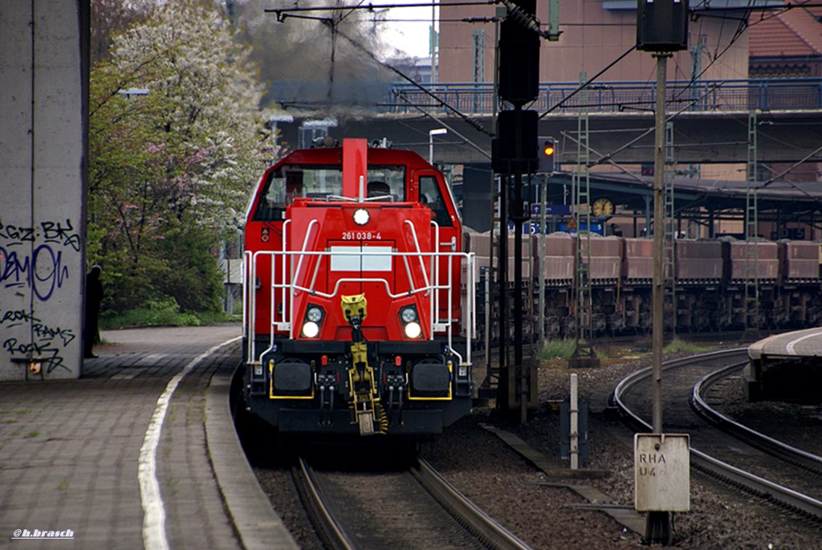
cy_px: 275
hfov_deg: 6.9
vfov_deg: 4.6
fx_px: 6857
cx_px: 411
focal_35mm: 300
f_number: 6.3
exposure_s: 1/320
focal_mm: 200
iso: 400
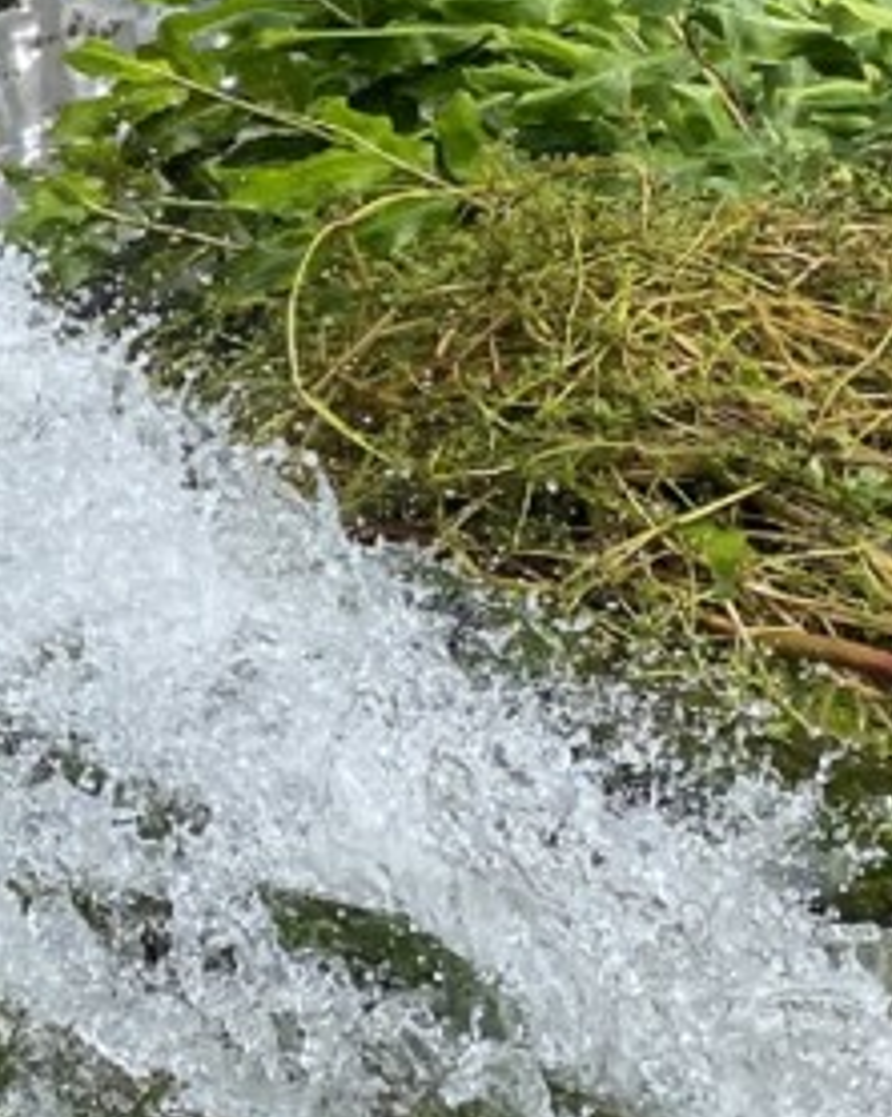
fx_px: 3865
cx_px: -968
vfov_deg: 16.3
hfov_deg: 11.6
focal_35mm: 117
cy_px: 189
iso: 32
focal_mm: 4.25
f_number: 1.8
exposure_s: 1/1316
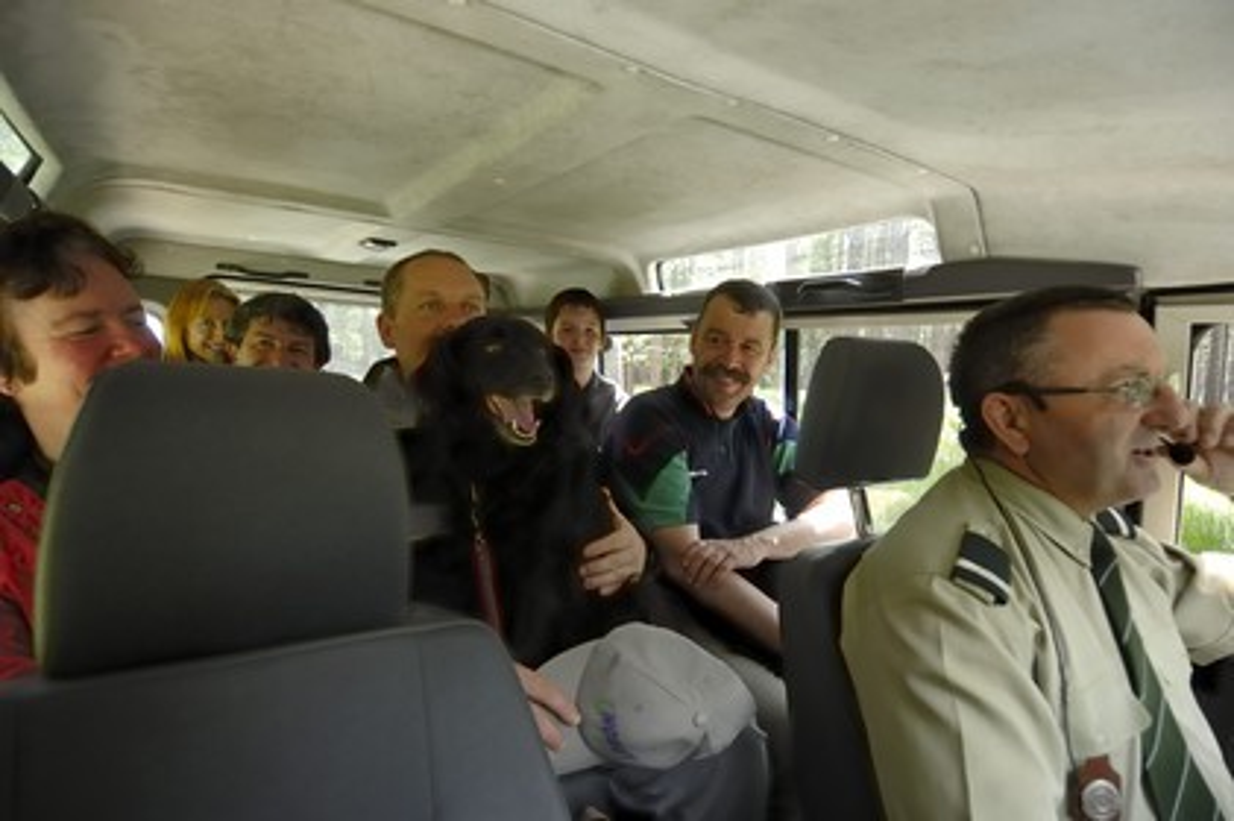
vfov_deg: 67.3
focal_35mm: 18
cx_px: 617
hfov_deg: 90.0
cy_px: 410
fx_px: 617
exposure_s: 1/40
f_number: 4
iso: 100
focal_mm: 12
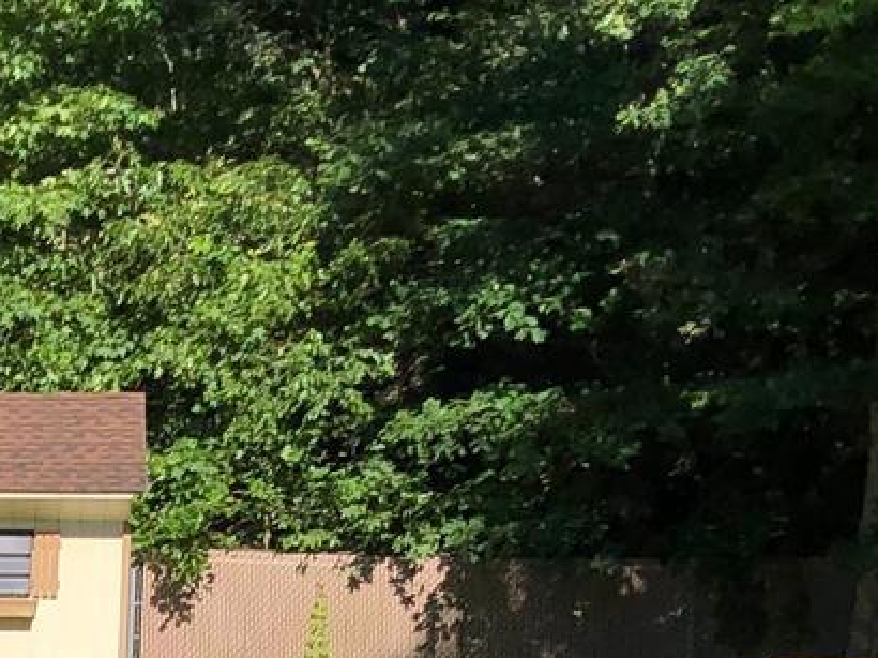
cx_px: -420
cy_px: 1164
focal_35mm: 140
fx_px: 3549
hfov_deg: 13.3
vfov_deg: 10.0
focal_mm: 4
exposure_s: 1/2525
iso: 20
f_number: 1.8
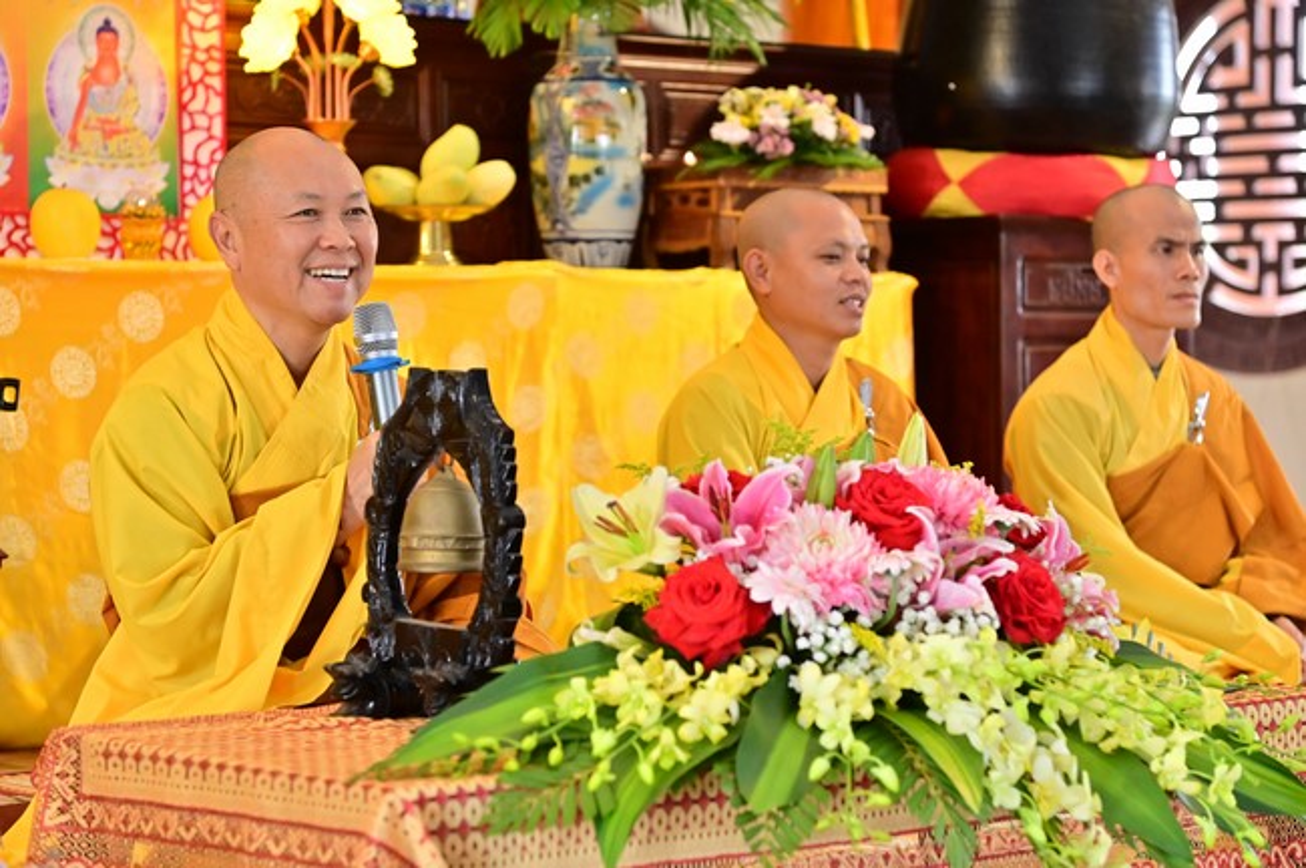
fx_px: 3334
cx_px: 653
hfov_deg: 22.2
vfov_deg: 14.8
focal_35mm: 92
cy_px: 434
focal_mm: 92
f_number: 5
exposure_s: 1/125
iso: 2500
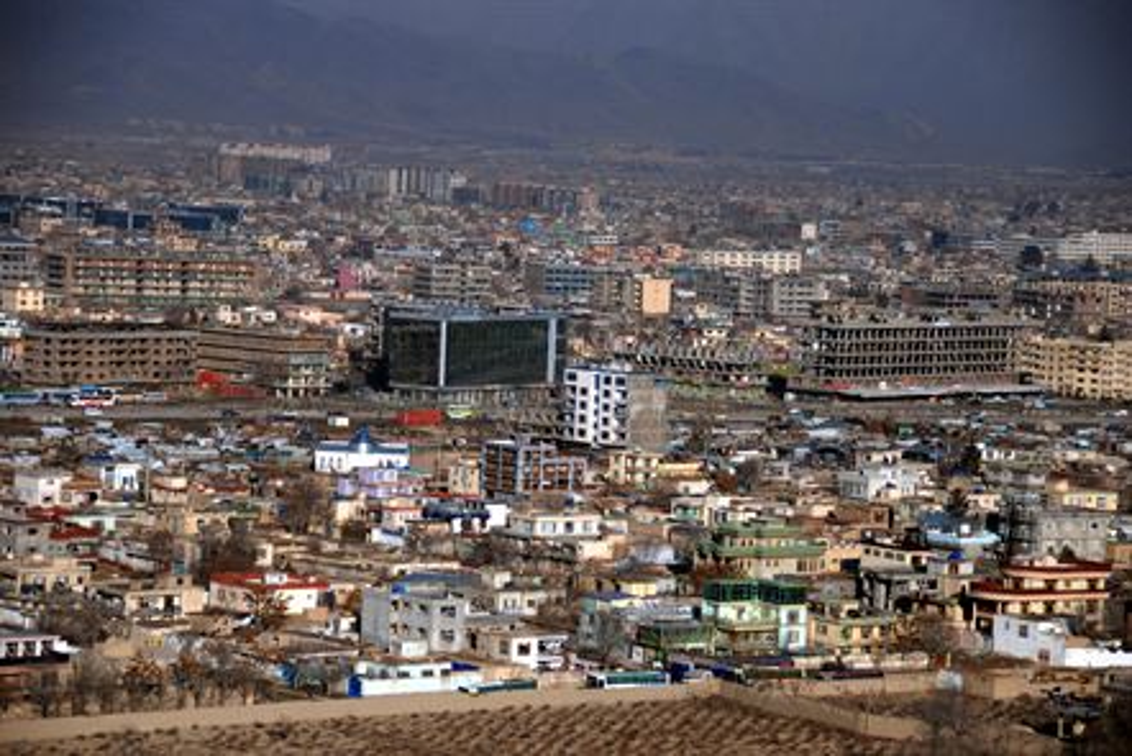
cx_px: 566
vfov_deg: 10.2
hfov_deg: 15.2
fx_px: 4246
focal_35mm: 135
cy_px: 378
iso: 100
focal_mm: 90
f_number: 5.3
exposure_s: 1/1250
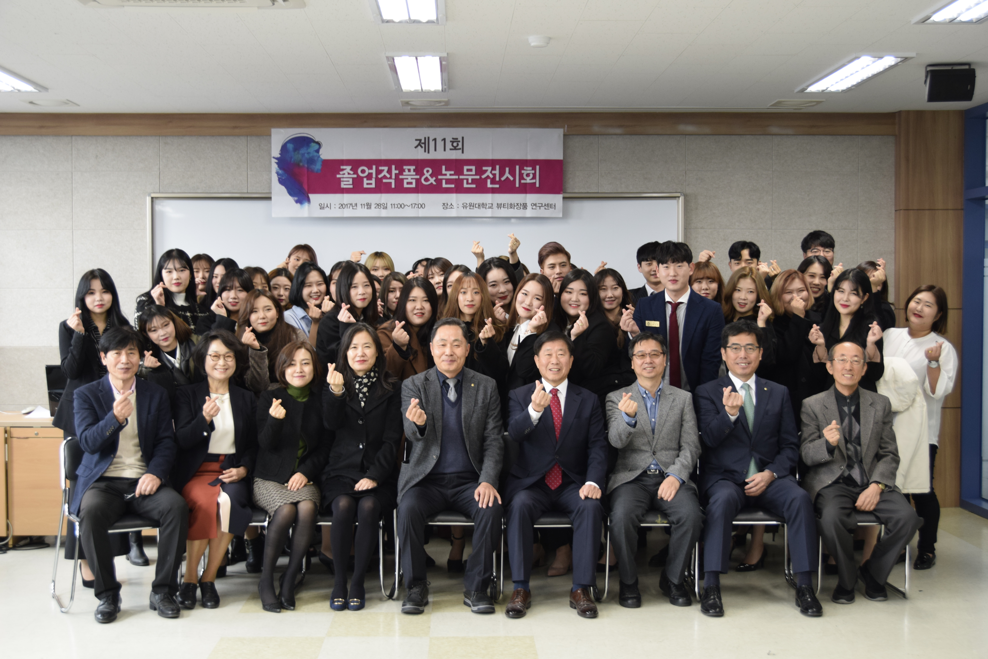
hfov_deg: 41.1
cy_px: 330
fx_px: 1317
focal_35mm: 48
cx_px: 494
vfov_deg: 28.1
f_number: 4
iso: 640
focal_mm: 32
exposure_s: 1/60
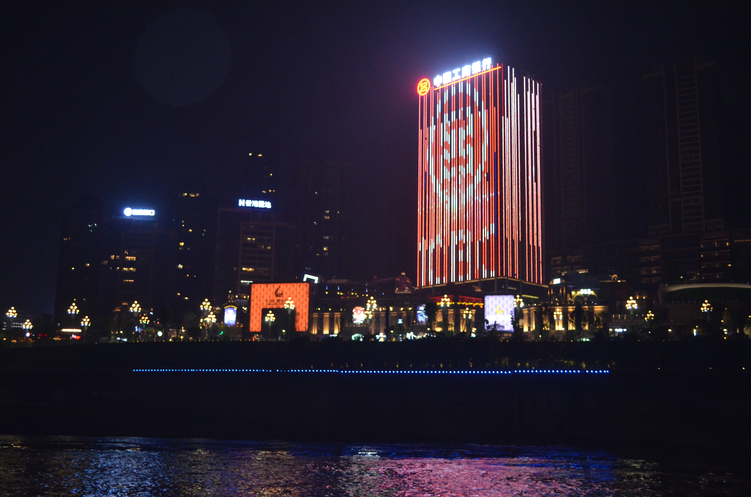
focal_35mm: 44
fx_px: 906
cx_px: 376
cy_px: 248
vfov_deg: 30.7
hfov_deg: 45.0
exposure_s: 1/60
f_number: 4.5
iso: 2500
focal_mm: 29
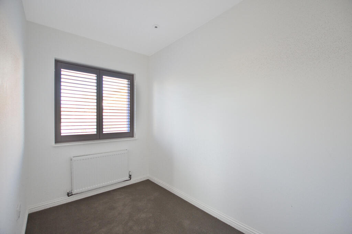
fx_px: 146
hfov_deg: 100.5
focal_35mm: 15
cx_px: 176
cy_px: 117
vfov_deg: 77.1
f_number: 4
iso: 400
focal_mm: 10
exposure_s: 1/60
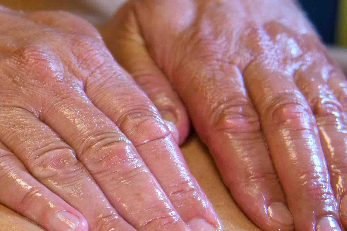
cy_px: 274
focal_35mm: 147
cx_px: -54
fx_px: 1417
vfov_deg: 9.2
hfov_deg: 13.6
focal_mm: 35
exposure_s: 1/40
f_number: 2.8
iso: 280
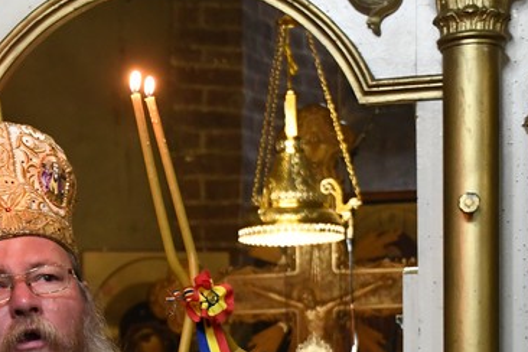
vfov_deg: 11.2
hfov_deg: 17.1
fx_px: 1731
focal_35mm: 118
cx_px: 61
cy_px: 495
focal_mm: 24
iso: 1600
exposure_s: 1/80
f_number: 3
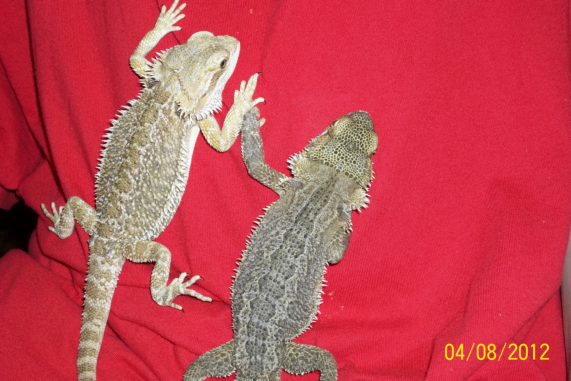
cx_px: 289
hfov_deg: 36.2
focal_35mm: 55
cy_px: 187
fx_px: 872
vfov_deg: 24.6
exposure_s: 1/40
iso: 80
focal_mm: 9.3
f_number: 5
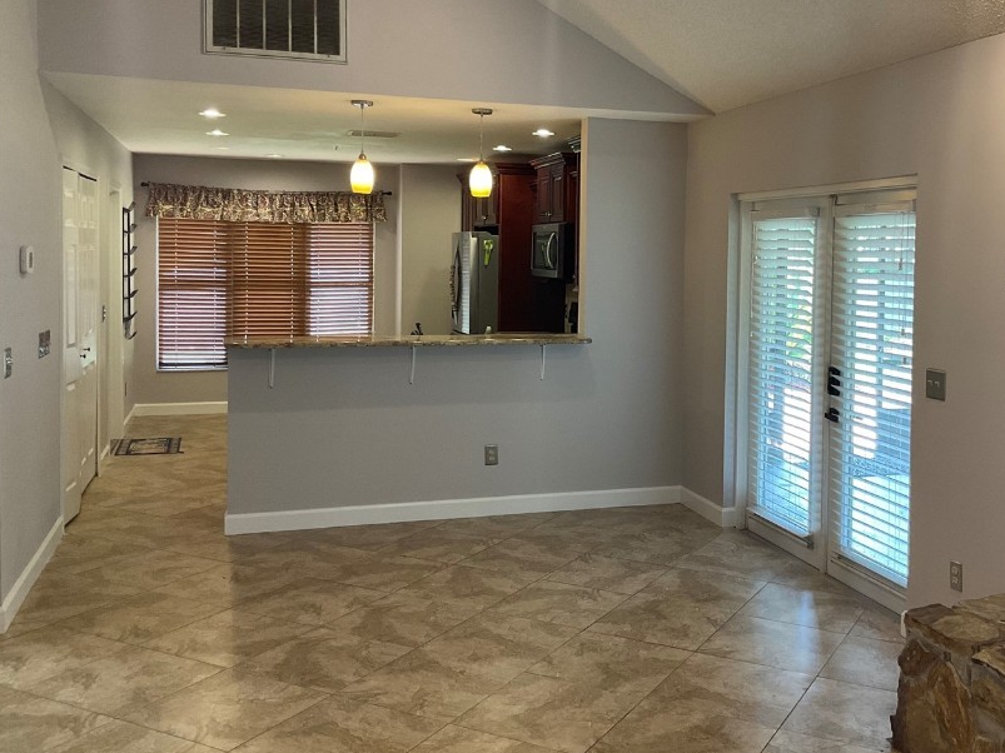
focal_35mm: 37
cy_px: 291
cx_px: 612
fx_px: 1074
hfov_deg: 49.8
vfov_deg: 38.5
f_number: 1.8
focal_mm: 3
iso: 125
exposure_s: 1/60
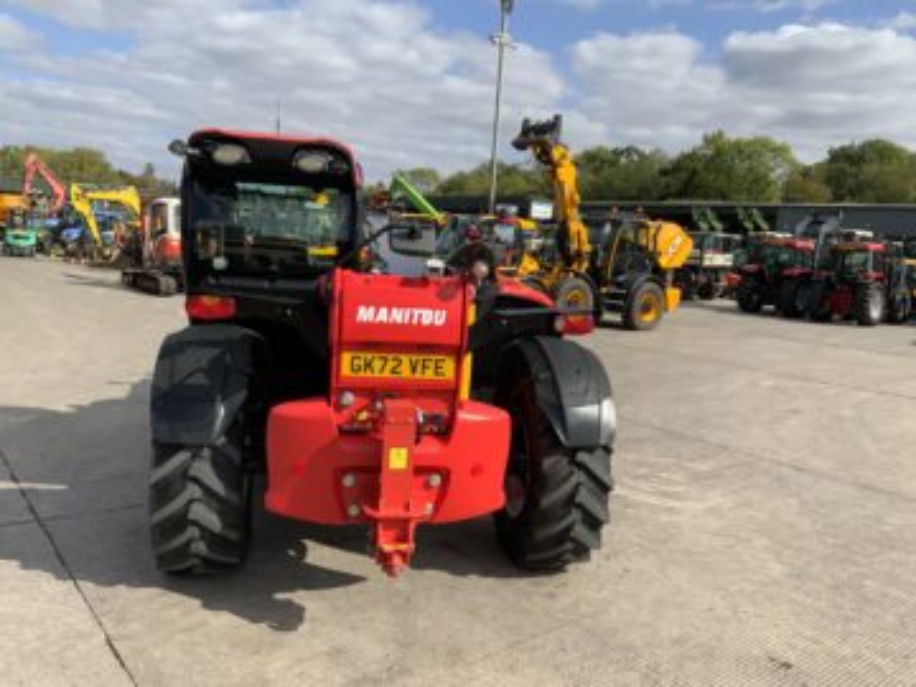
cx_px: 458
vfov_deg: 48.2
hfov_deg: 61.7
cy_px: 344
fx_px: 767
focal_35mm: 29
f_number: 1.8
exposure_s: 1/2058
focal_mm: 3
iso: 20
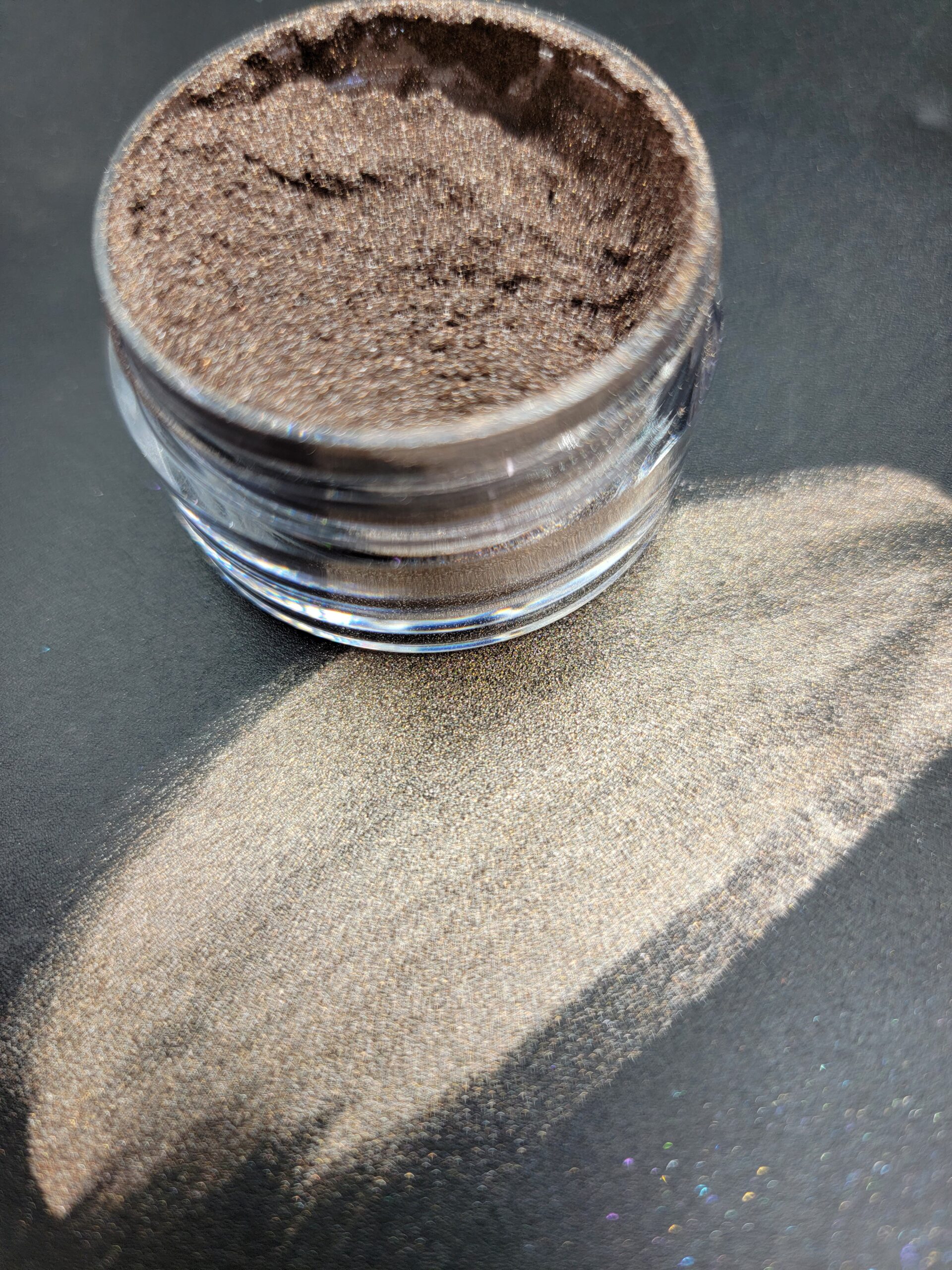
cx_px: 476
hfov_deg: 56.8
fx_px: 880
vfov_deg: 71.6
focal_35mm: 24
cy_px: 635
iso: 64
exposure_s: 1/120
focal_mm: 6.7
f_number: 1.8
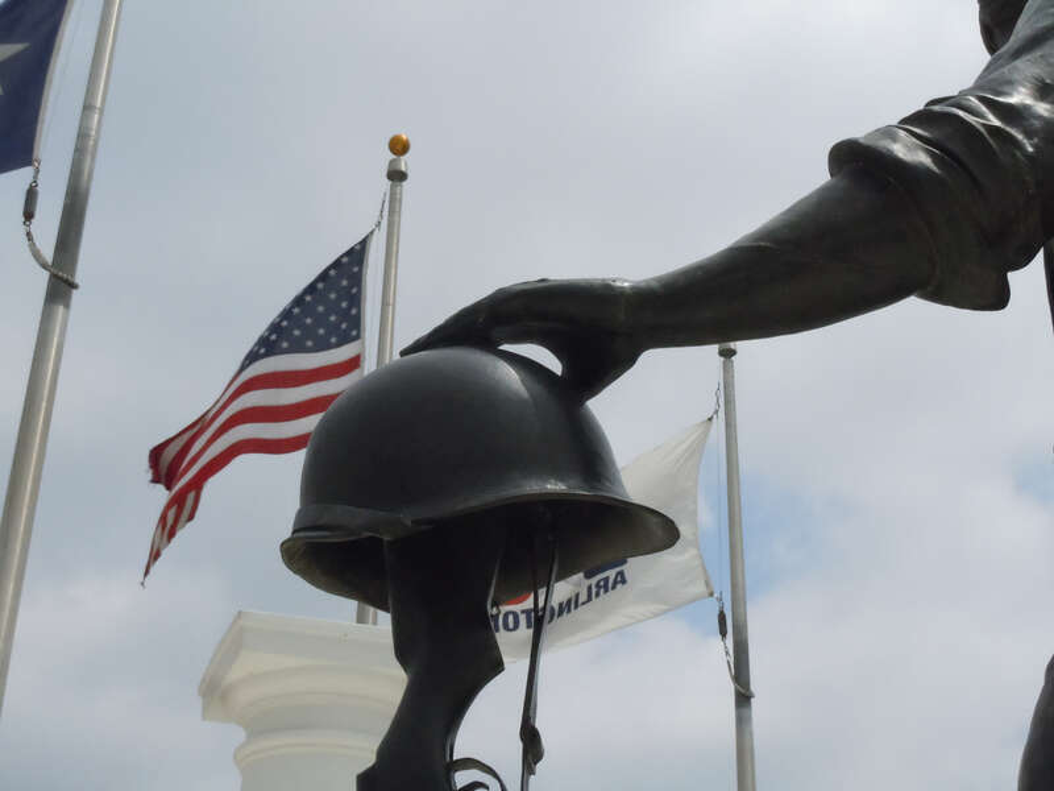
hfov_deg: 30.7
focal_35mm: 63
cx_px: 527
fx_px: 1918
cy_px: 396
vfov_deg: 23.3
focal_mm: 11.2
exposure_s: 1/2000
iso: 800
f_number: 10
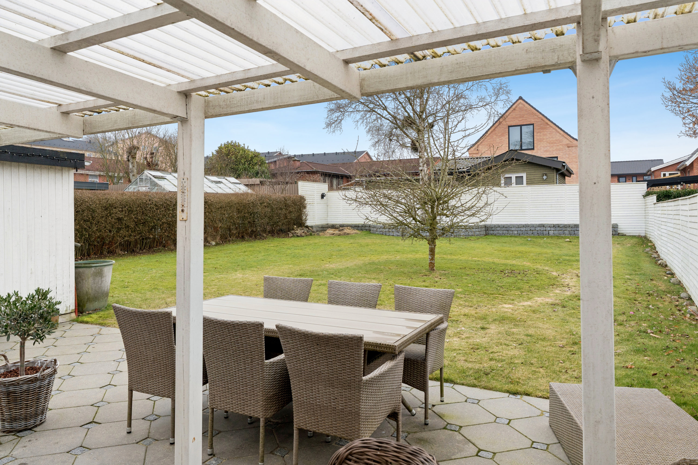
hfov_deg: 71.5
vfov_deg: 51.3
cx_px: 349
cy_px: 232
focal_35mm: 25
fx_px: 485
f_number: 9
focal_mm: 25
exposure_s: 1/320
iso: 800
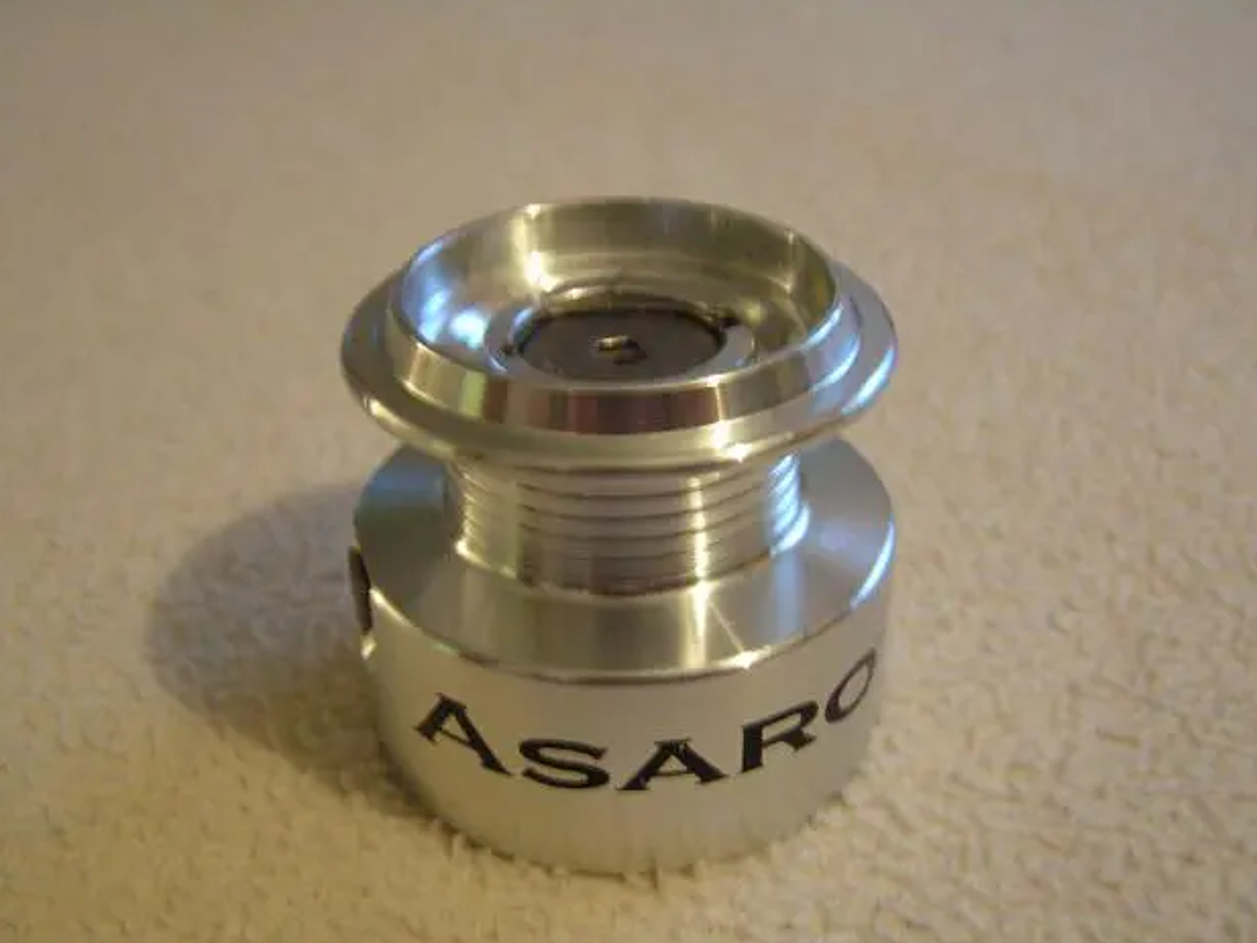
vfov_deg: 34.3
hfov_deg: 44.8
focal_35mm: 42
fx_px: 1525
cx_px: 648
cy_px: 513
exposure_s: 1/10
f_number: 2.8
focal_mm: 6.3
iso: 200
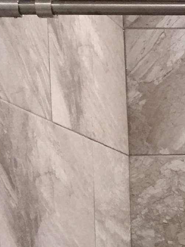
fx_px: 1240
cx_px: 497
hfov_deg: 7.7
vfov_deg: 11.0
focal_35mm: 174
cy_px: 339
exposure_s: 1/15
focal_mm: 4.15
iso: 50
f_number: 2.2
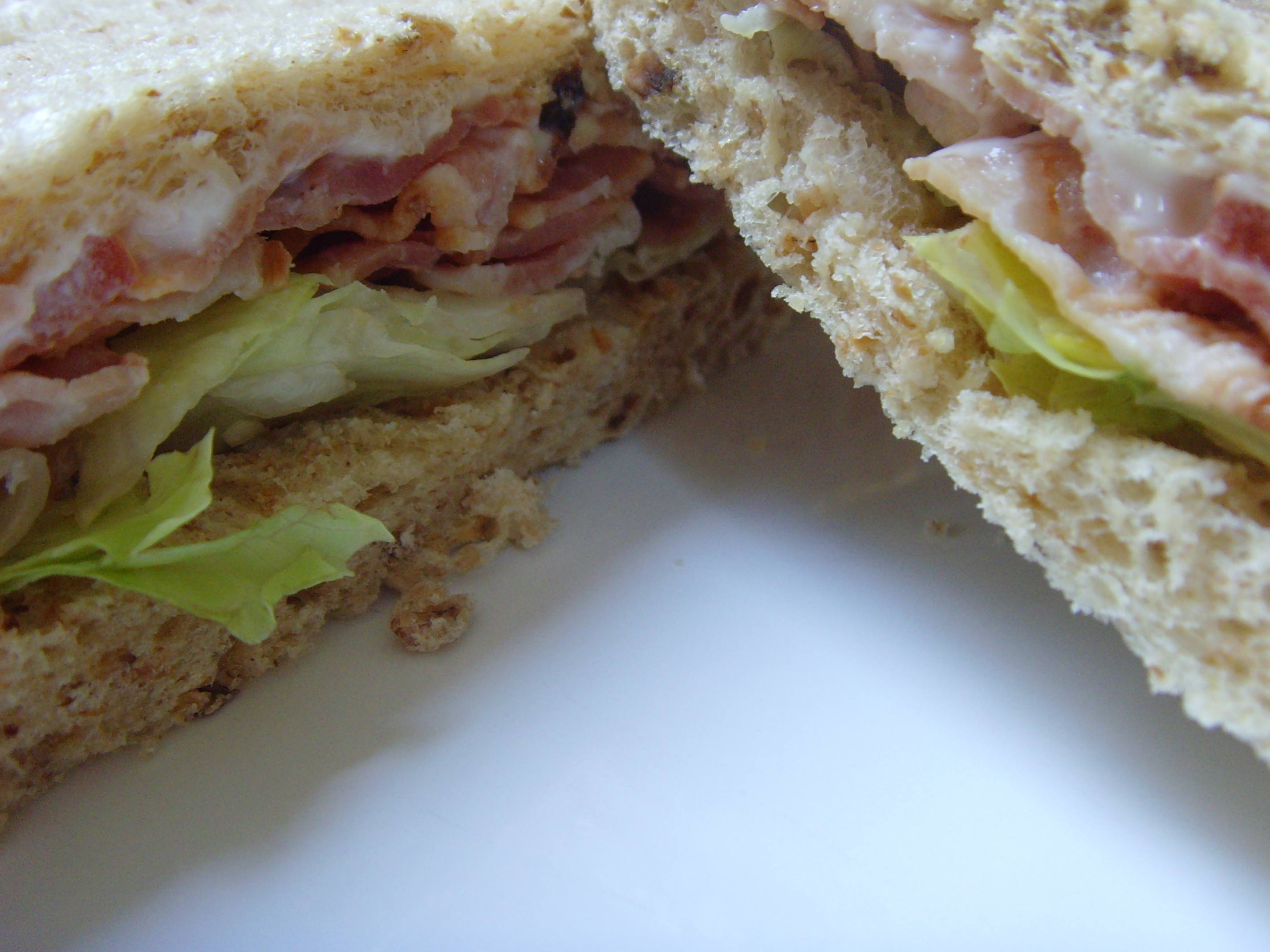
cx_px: 667
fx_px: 1541
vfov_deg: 34.3
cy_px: 440
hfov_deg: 44.8
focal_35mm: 42
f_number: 3.5
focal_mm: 6.6
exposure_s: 1/30
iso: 200
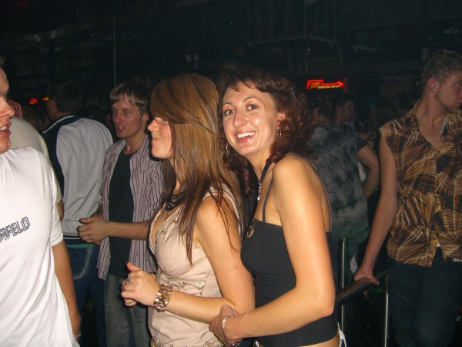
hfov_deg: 49.0
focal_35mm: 38
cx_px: 231
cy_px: 174
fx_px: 507
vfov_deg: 37.7
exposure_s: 1/60
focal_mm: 7.9
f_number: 2.8
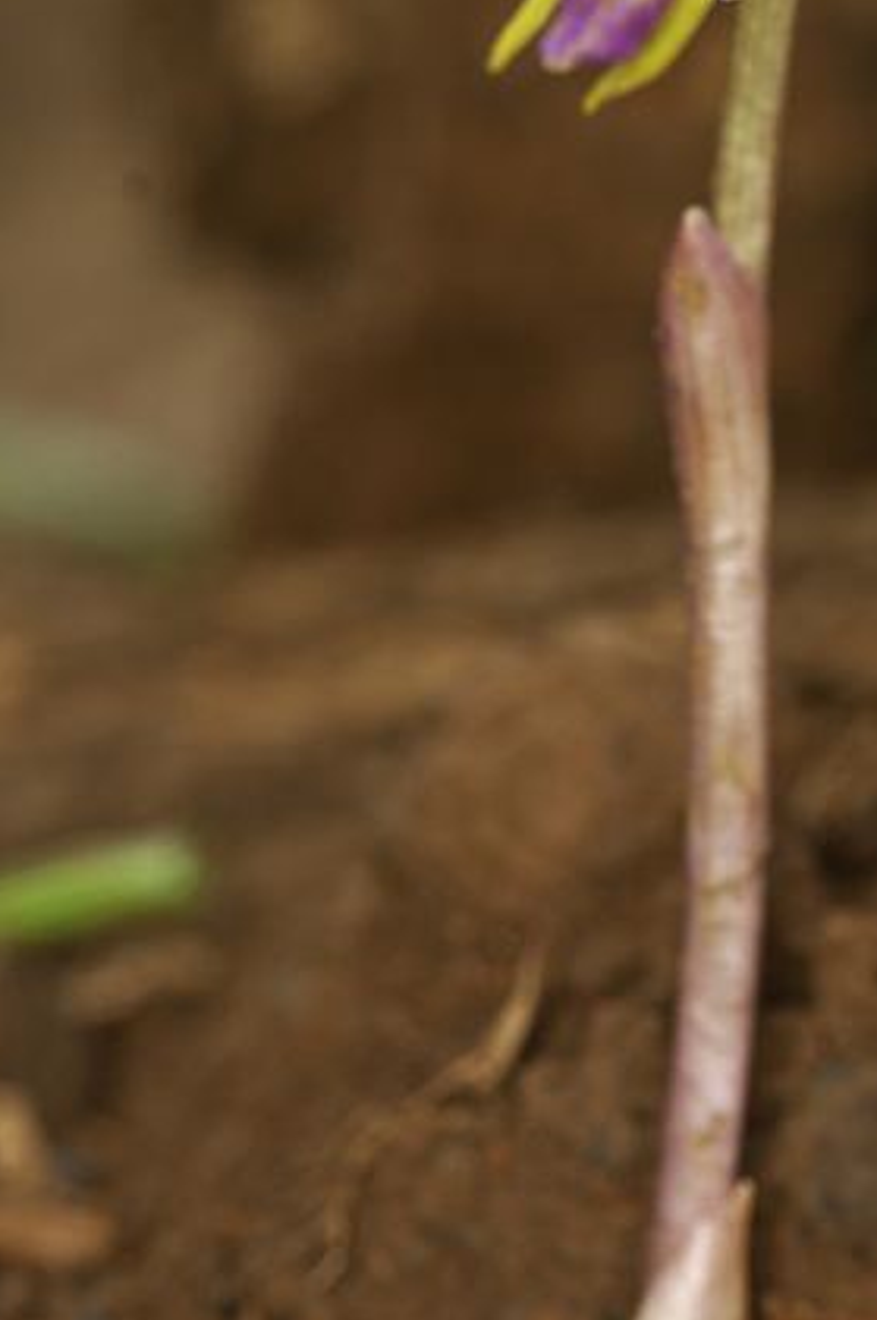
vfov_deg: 6.3
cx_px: 875
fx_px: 11906
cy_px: 295
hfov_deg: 4.2
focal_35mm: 325
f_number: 10
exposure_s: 1/250
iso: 200
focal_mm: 105
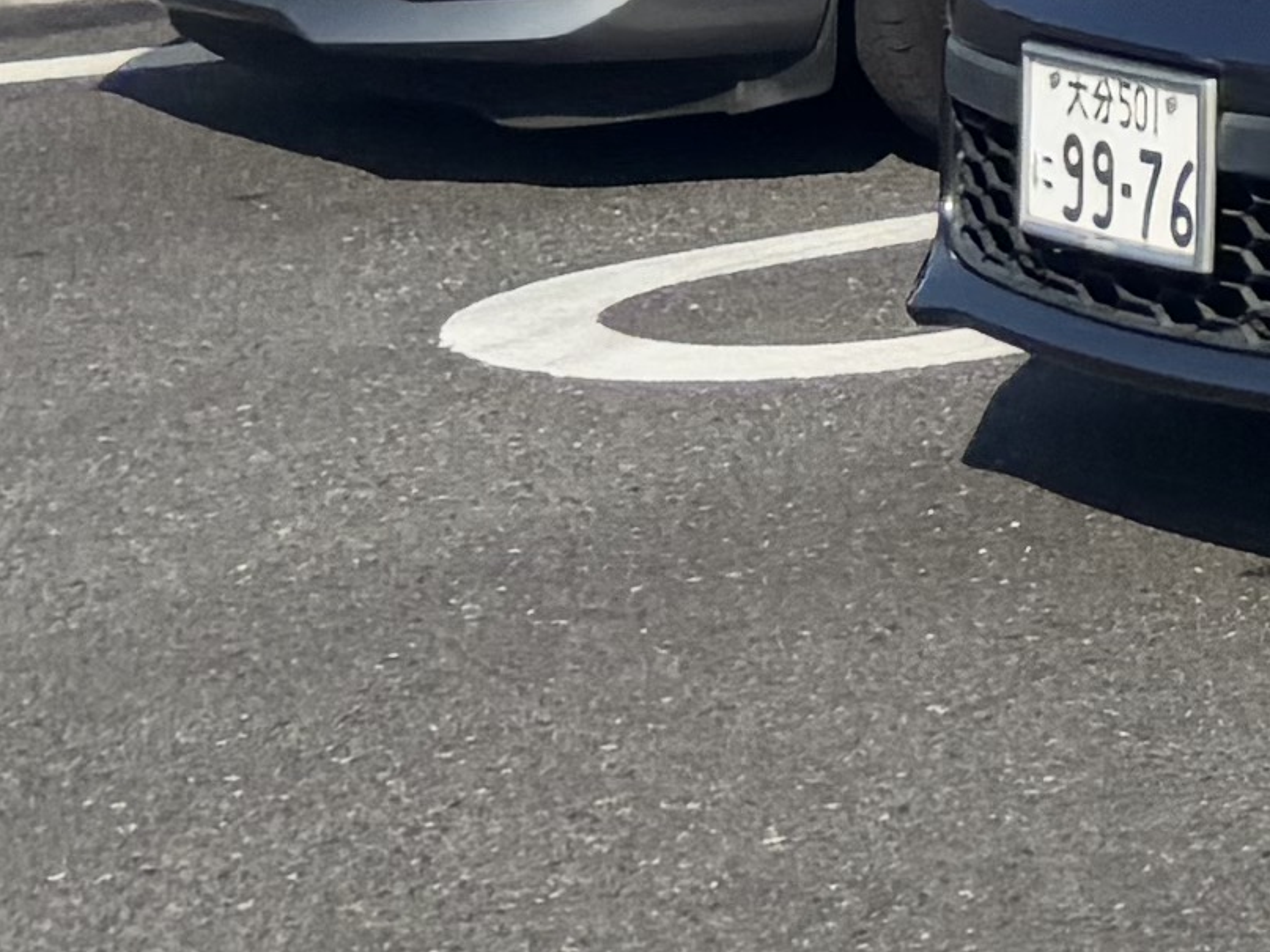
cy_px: -2044
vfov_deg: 7.1
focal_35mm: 184
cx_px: 4078
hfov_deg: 8.6
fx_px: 6750
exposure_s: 1/3534
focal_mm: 5.96
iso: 50
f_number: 1.6
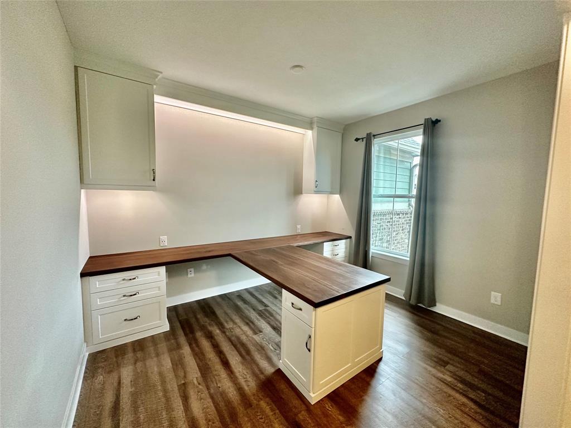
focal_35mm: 14
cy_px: 214
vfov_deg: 85.7
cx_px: 286
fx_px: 231
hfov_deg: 102.1
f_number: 2.2
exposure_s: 1/100
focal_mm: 2.22
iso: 250
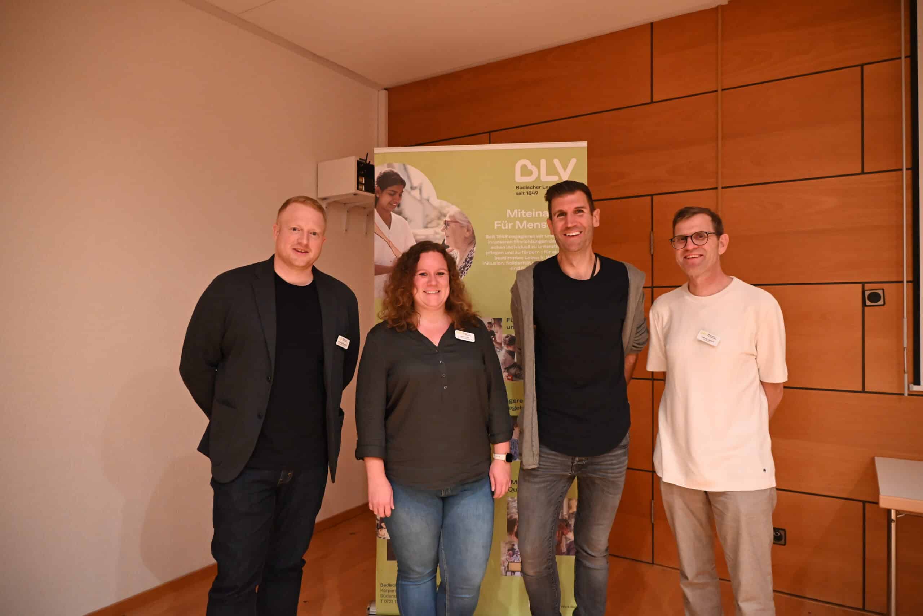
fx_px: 616
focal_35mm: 24
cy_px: 308
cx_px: 462
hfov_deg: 73.7
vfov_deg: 53.2
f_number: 4
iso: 4500
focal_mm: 24
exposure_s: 1/60
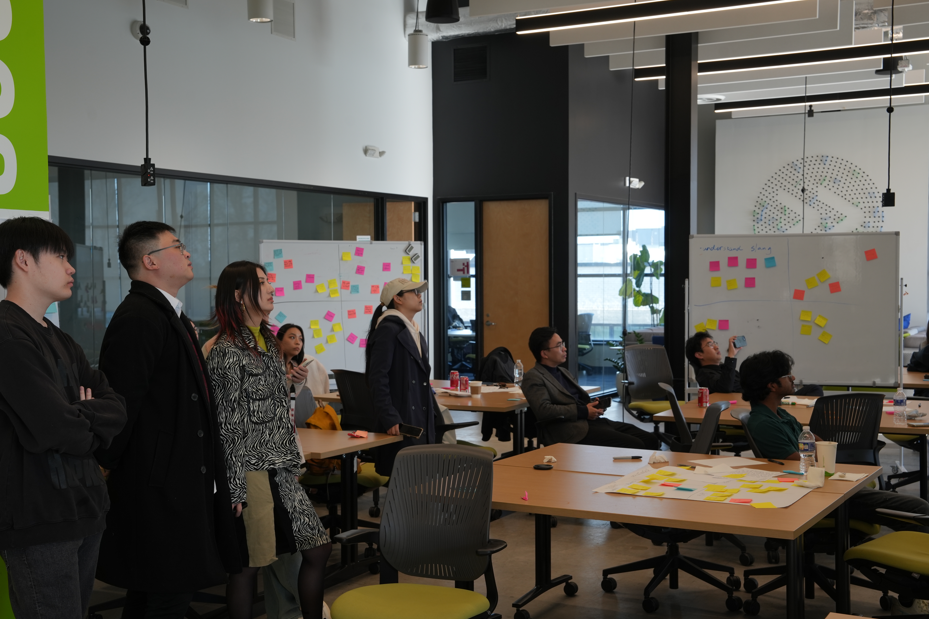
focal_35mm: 48
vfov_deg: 28.1
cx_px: 458
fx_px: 1239
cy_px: 319
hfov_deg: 41.1
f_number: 9
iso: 250
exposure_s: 1/30
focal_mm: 45
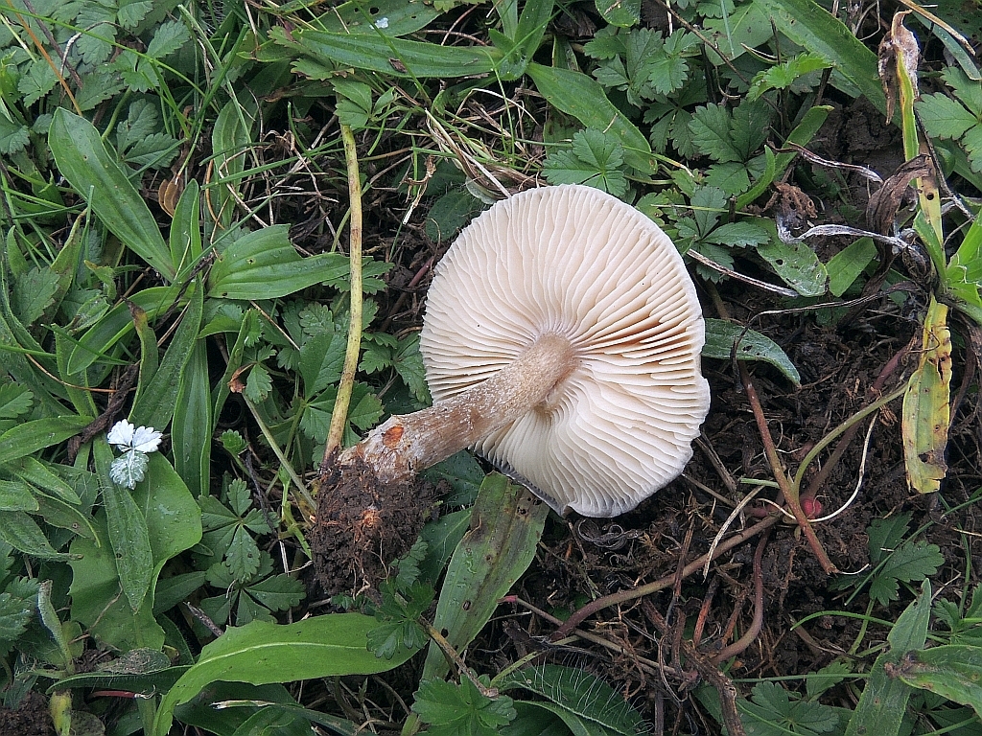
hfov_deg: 55.4
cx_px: 491
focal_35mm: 33
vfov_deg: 42.9
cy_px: 368
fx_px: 936
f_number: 7.9
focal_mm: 5.8
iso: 100
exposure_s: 1/40
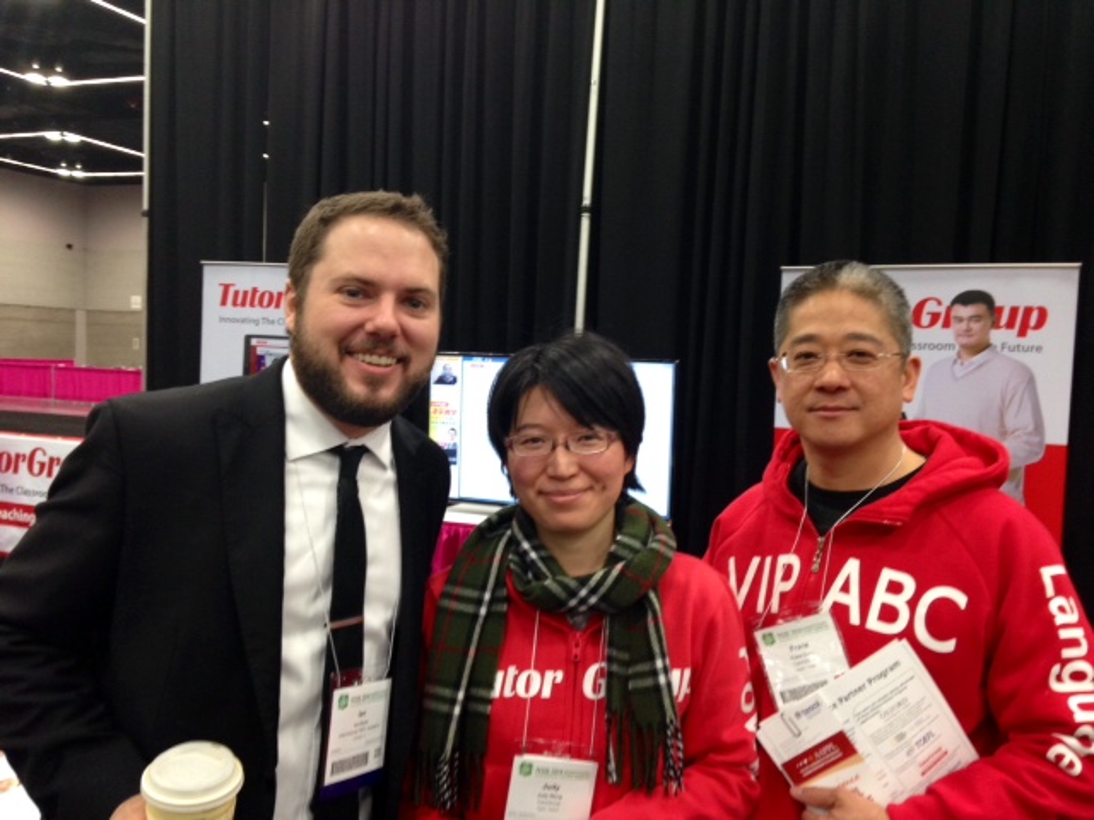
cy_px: 410
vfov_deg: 42.9
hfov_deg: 55.4
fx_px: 1043
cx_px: 547
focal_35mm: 33
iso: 160
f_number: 2.4
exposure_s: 1/20
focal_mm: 4.12
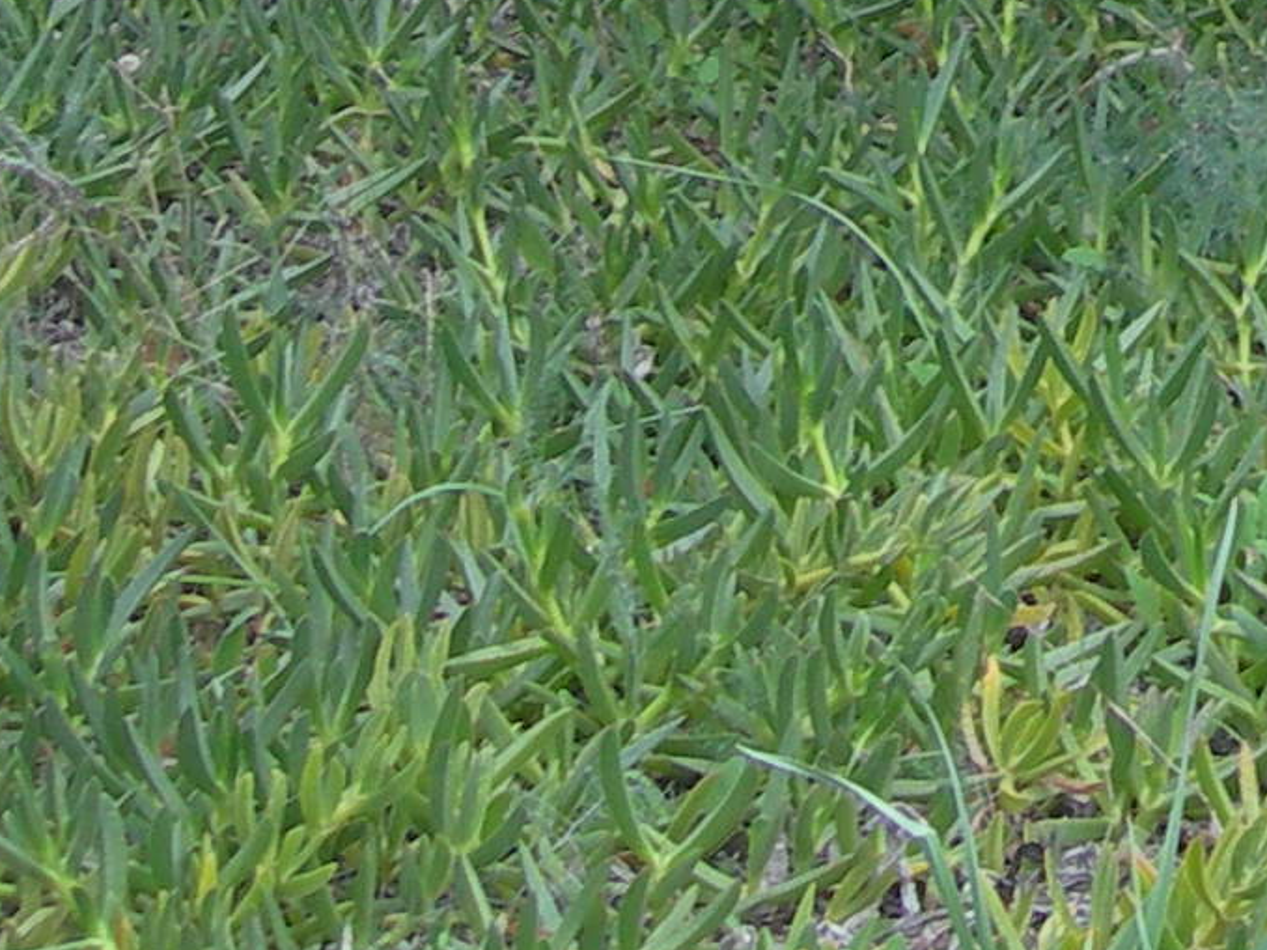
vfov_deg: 8.1
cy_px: -1193
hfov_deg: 11.1
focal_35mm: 172
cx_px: 1883
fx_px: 6294
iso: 50
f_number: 2.8
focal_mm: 7.8
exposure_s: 1/99.2
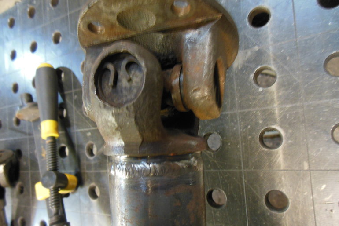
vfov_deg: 47.9
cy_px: 125
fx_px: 254
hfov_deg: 67.4
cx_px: 166
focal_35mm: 27
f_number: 3.2
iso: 400
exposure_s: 1/3
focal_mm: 4.5
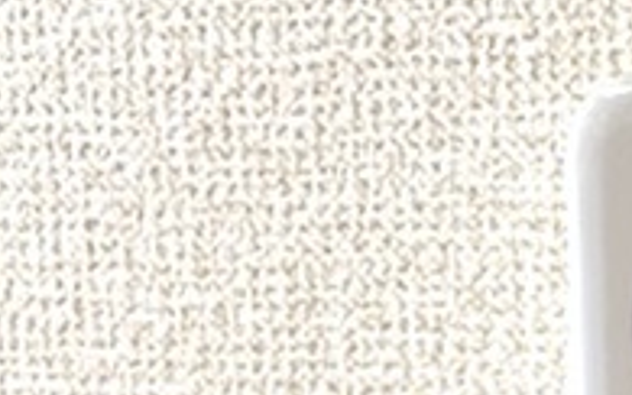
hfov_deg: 18.4
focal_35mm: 99
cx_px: 979
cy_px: 604
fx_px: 1706
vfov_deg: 12.5
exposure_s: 1/50
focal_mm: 4.2
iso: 160
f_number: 1.6
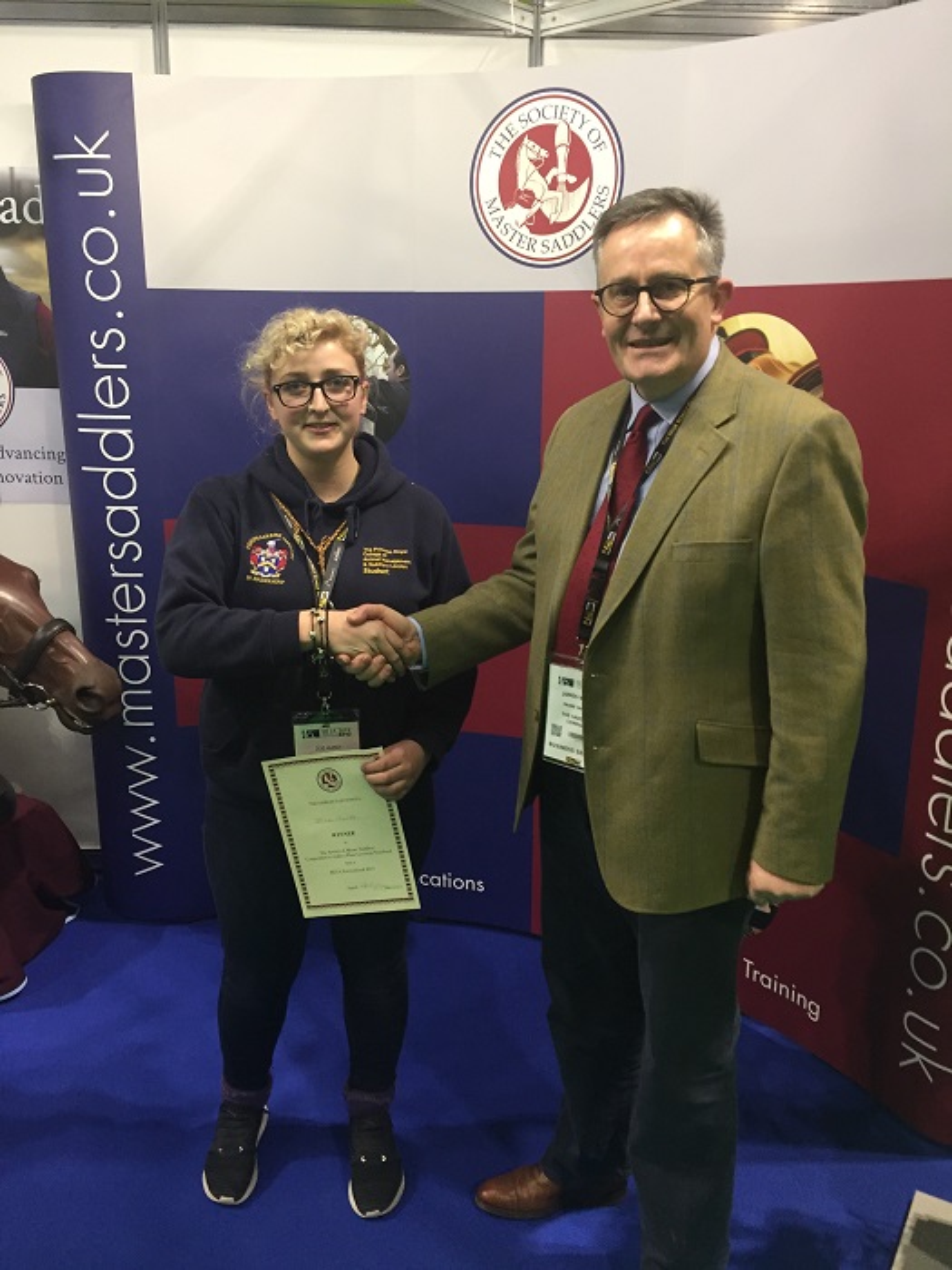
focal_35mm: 29
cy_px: 635
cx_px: 476
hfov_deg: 48.2
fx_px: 1063
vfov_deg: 61.7
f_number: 2.2
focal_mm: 4.15
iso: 160
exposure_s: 1/33
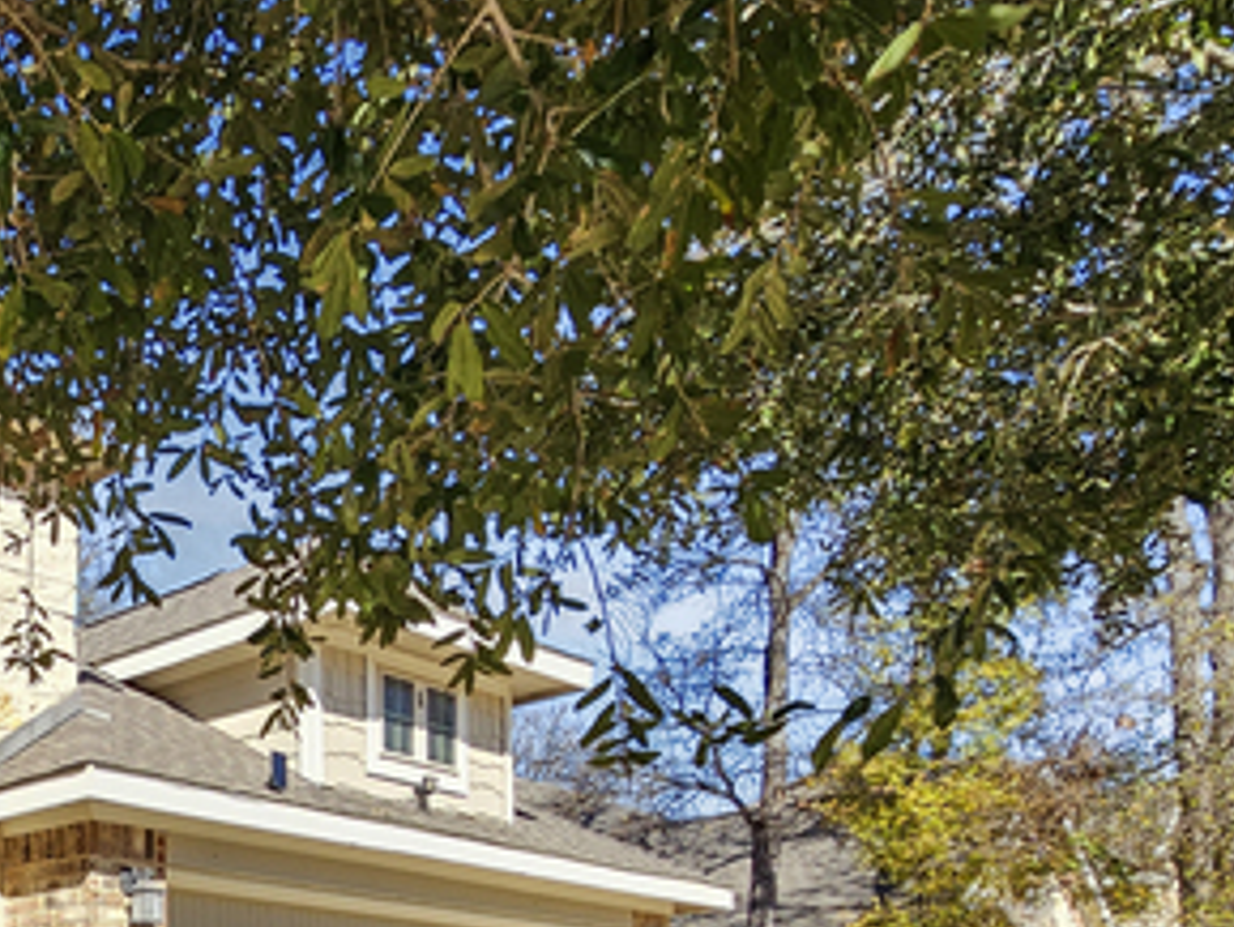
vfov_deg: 35.9
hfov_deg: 40.1
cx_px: -167
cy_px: 923
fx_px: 1284
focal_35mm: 36
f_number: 2.2
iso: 50
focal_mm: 2.2
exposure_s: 1/1100
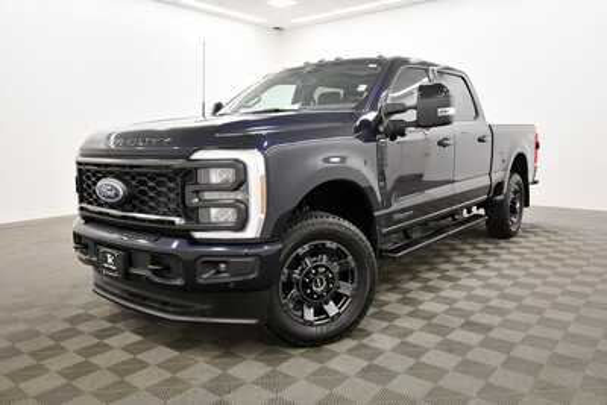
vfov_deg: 46.4
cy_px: 202
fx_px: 472
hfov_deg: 65.5
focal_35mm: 28
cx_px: 304
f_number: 5.6
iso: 1600
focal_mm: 19
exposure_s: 1/125
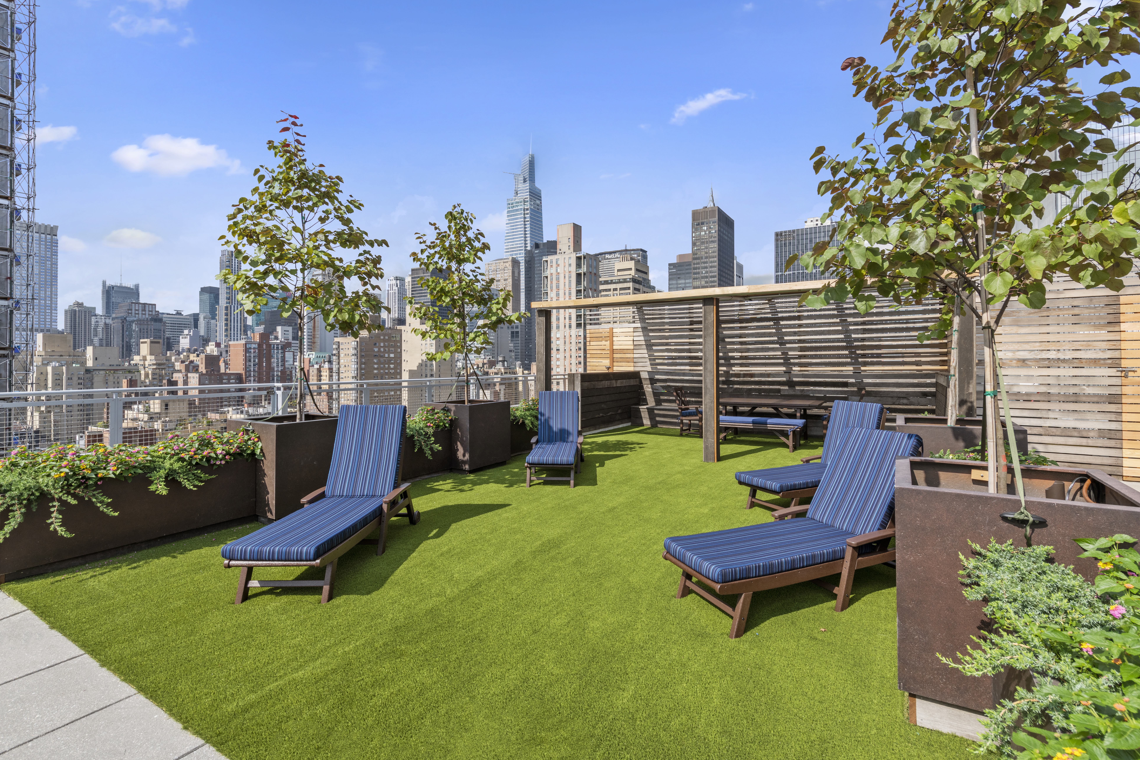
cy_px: 363
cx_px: 590
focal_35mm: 17
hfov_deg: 93.2
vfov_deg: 70.4
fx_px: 538
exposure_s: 1/250
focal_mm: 16
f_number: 10
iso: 100
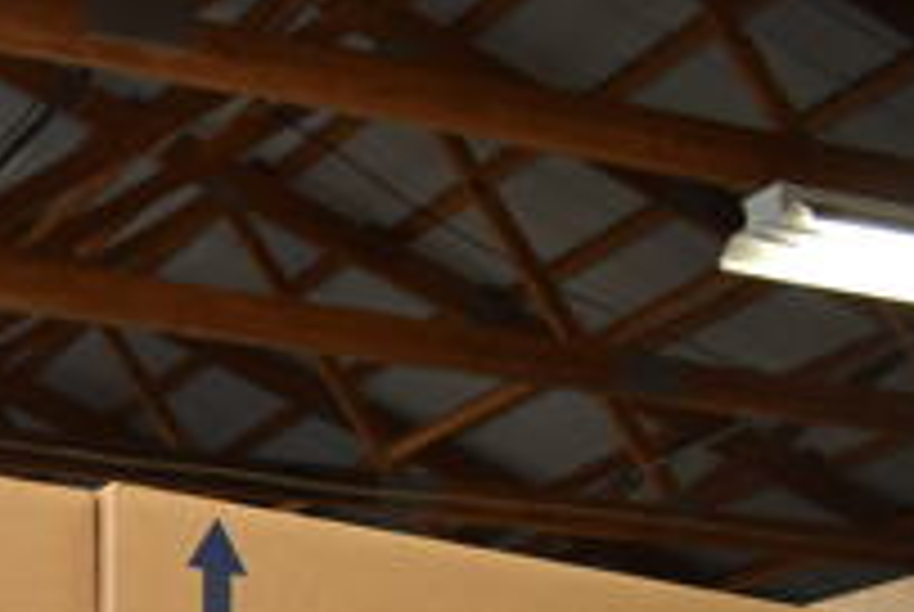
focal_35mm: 81
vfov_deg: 15.6
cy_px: 914
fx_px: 2059
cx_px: -252
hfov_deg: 22.5
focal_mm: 18
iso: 800
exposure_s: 1/125
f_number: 3.5
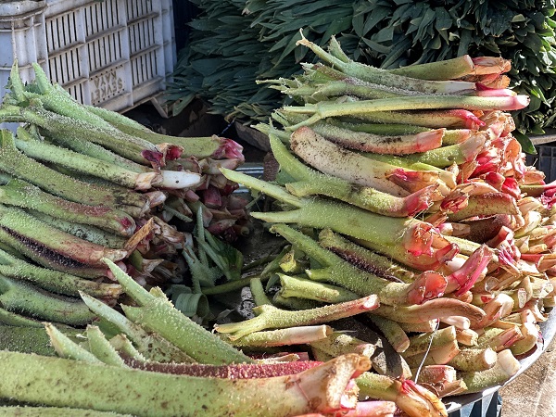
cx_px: 278
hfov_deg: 25.3
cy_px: 208
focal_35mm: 77
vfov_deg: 19.1
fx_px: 1237
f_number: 2.8
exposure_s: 1/121
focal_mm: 9
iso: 32
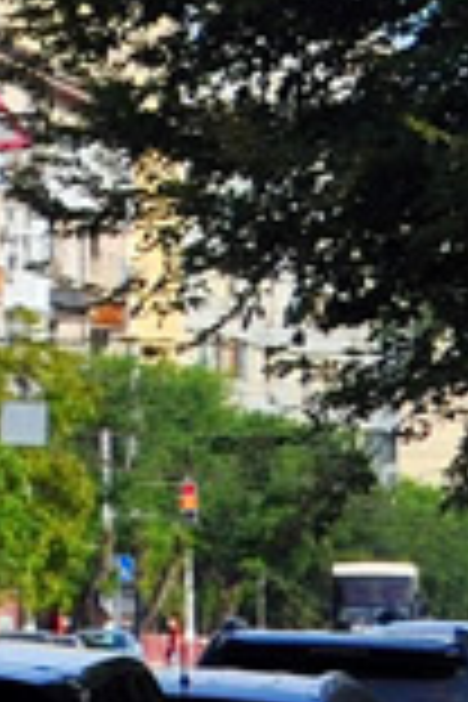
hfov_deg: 3.6
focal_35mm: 345
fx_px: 6727
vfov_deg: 5.9
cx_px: -2110
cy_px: -144
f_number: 8
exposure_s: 1/500
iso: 200
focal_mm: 30
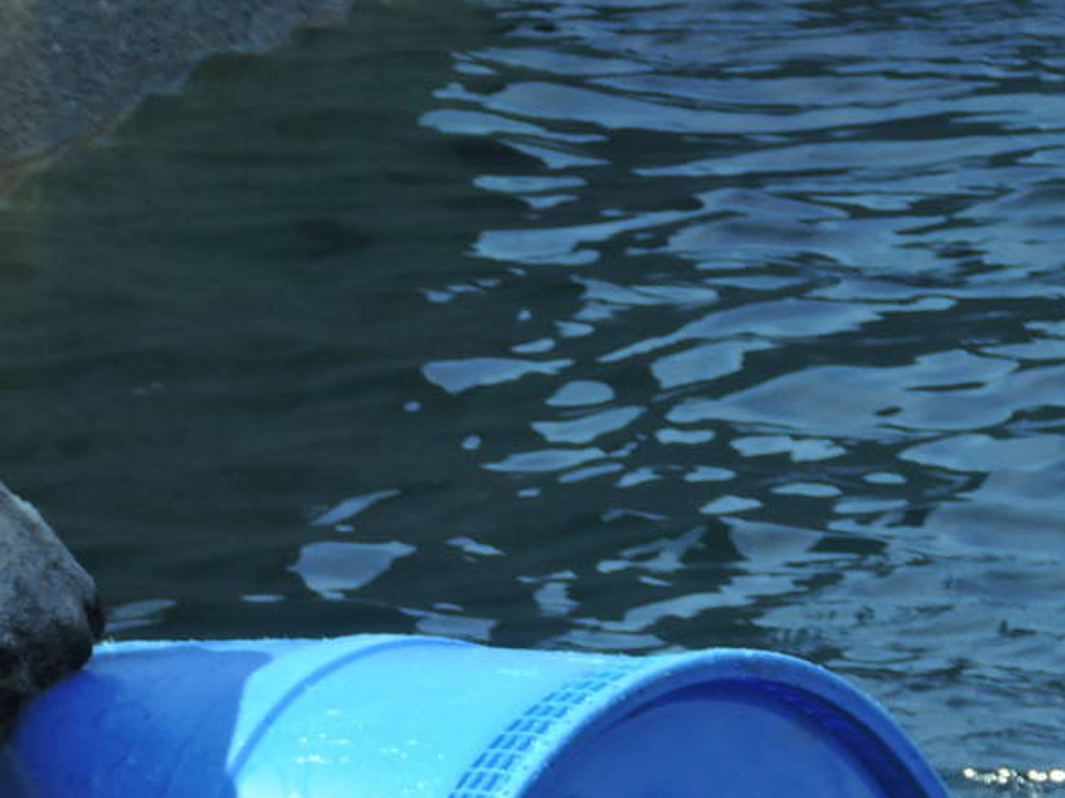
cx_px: 88
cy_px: 895
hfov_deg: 2.4
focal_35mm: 824
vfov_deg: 1.8
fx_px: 25346
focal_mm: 53.5
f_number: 4.8
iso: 100
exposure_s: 1/320
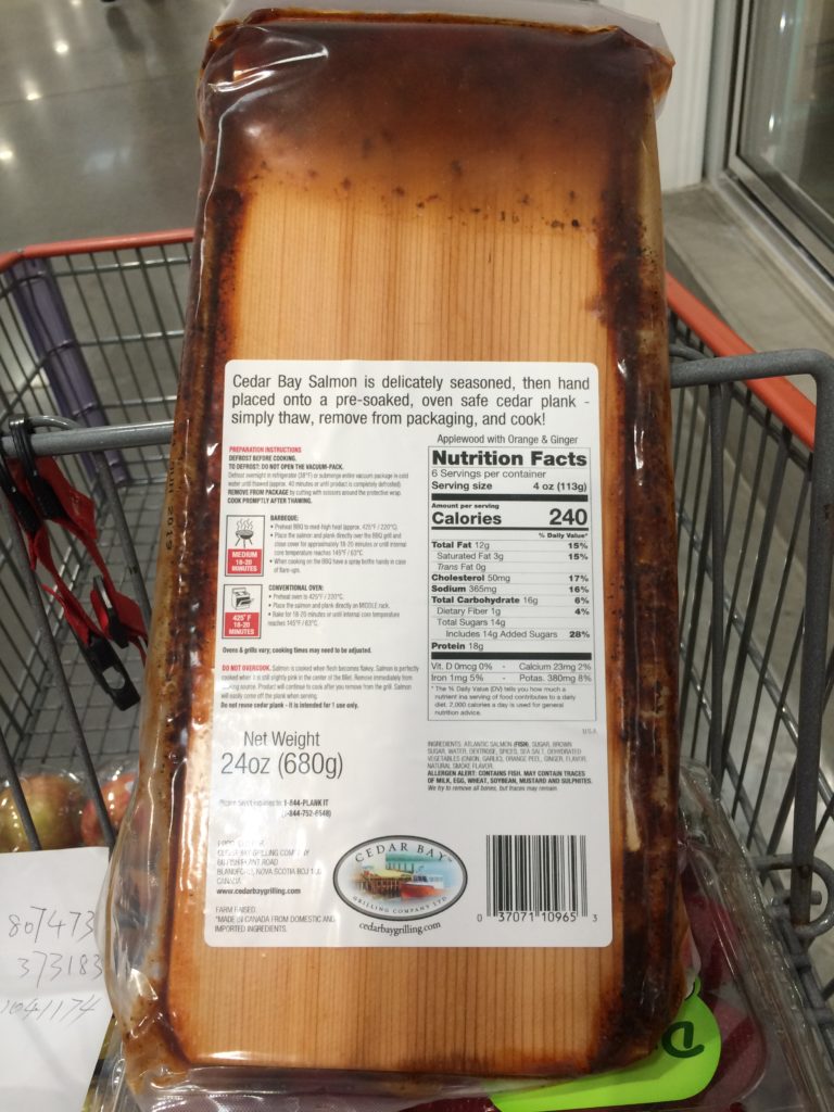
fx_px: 932
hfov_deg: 48.2
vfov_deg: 61.7
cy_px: 556
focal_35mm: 29
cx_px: 417
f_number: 2.2
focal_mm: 4.15
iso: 40
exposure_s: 1/33
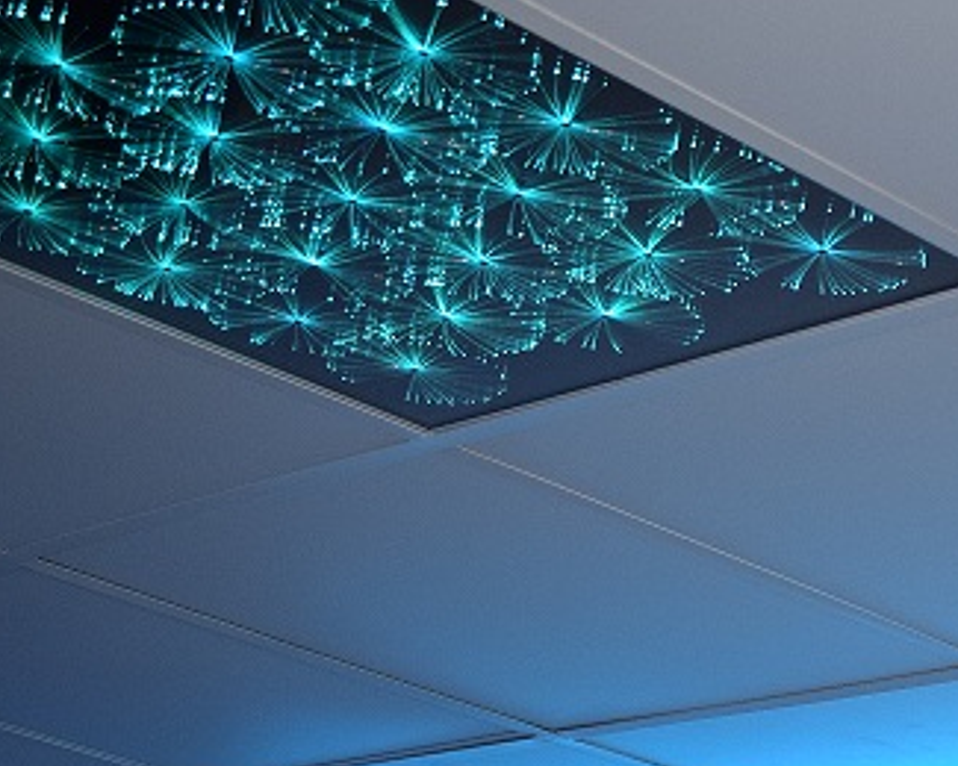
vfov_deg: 14.1
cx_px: 1226
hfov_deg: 16.7
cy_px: 551
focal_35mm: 109
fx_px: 3090
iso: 800
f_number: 4.5
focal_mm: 24
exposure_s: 1/80
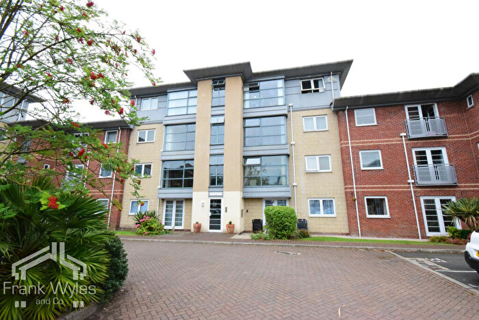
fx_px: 220
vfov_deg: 72.1
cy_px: 160
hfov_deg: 95.0
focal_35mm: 16
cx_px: 240
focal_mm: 11
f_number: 22
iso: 6400
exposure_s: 1/400
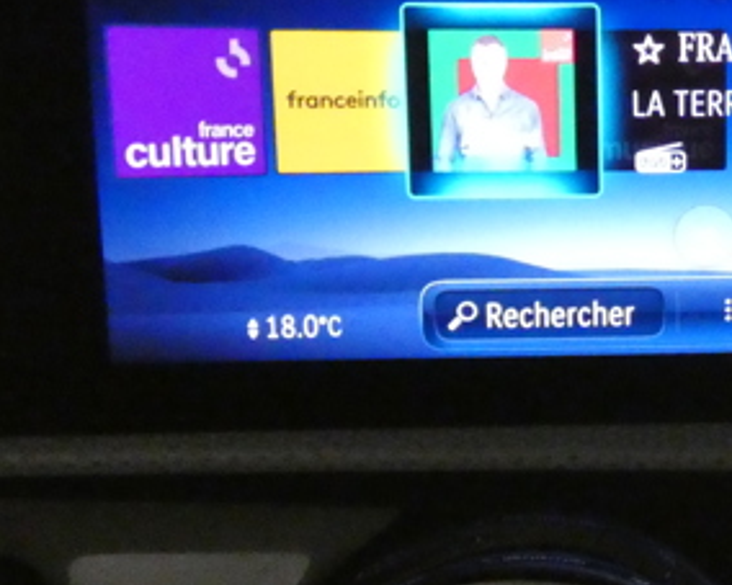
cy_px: 325
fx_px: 1906
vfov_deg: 17.4
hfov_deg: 20.7
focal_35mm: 88
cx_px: 814
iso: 3200
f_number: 3.4
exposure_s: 1/80
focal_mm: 5.8
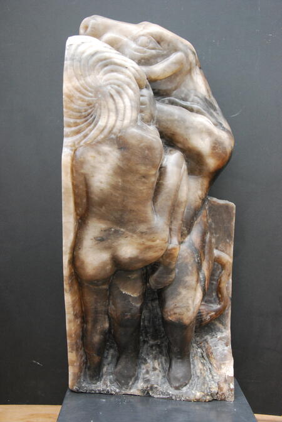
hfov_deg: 30.0
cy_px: 211
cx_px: 141
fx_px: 527
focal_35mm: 45
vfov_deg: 43.6
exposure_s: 1/100
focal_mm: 30
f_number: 5
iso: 800
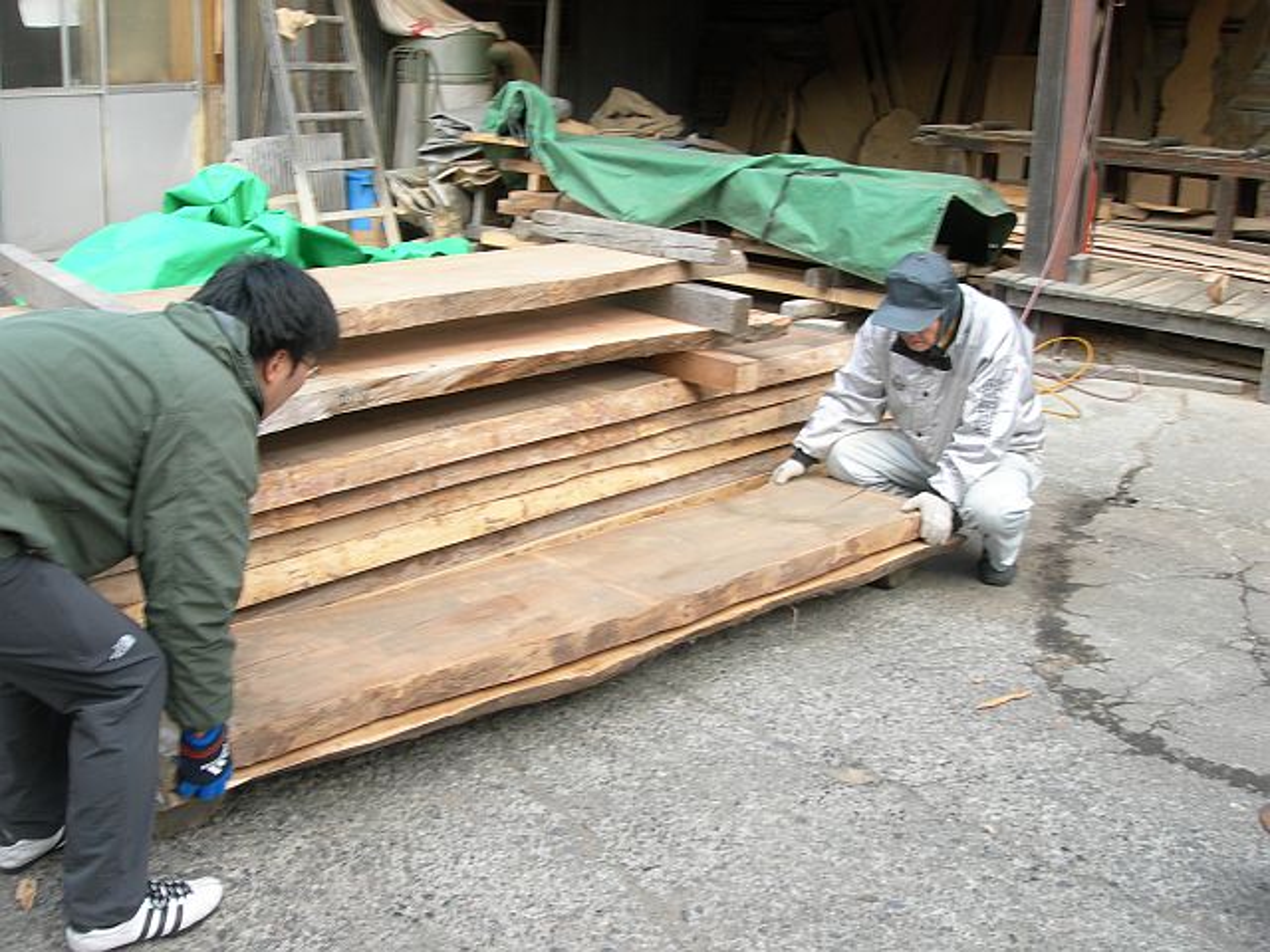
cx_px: 635
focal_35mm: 38
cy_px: 476
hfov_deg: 49.0
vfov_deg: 37.7
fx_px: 1394
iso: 50
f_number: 4.8
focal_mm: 7.8
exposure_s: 1/33.5
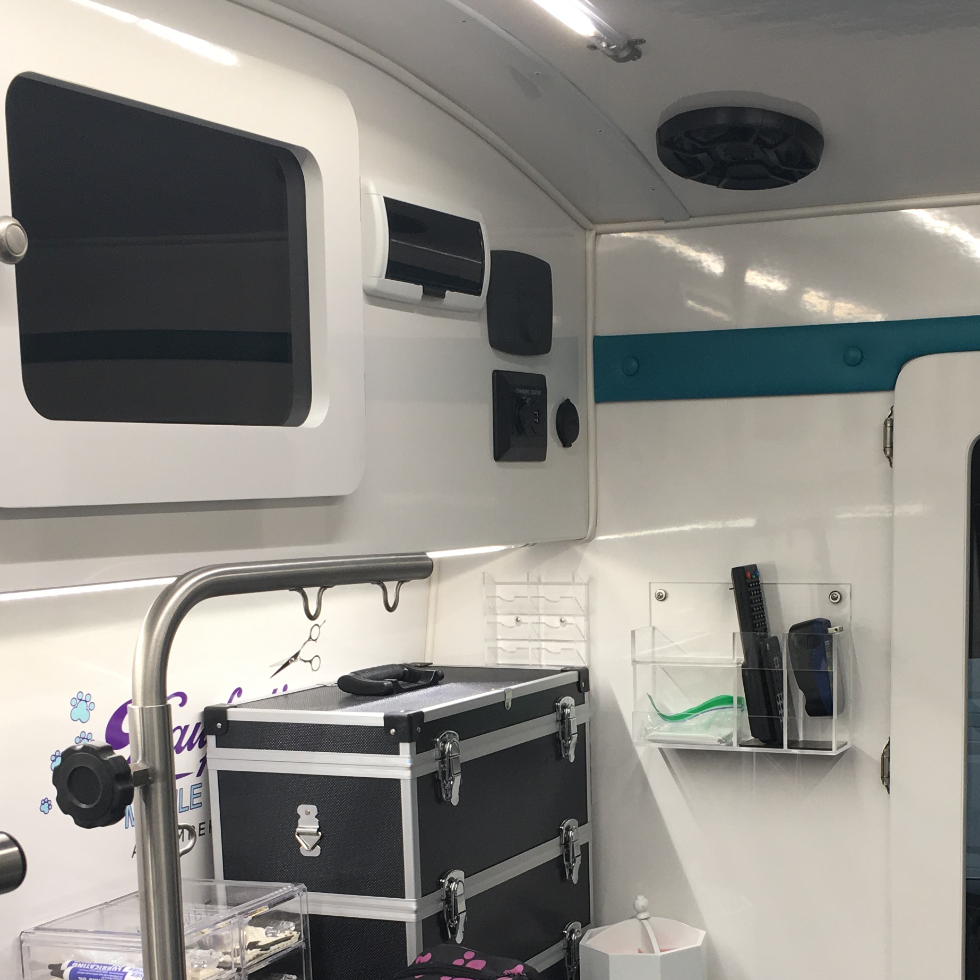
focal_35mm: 56
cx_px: 629
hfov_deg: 30.4
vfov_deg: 29.9
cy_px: 766
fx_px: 1794
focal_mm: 4.15
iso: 32
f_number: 2.2
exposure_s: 1/60
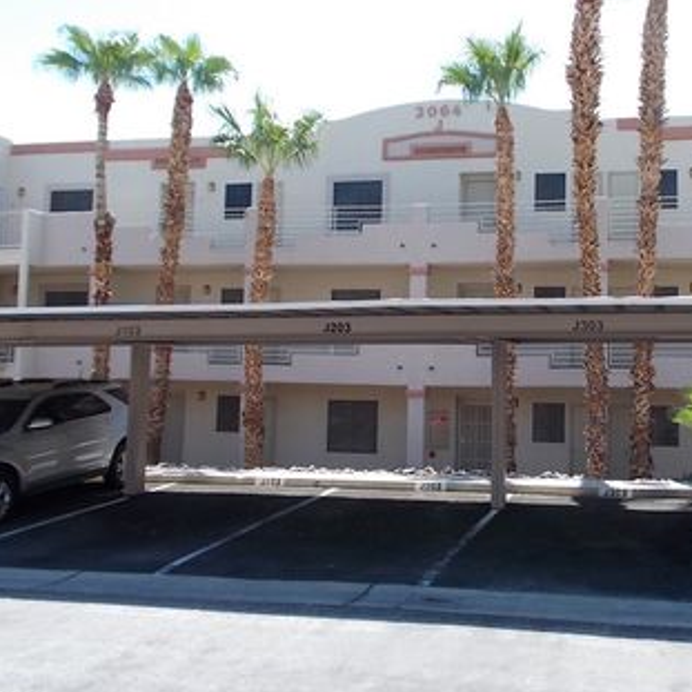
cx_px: 481
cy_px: 308
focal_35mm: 37
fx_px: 837
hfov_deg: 44.0
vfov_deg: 44.9
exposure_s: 1/320
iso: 80
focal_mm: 4.6
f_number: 3.2
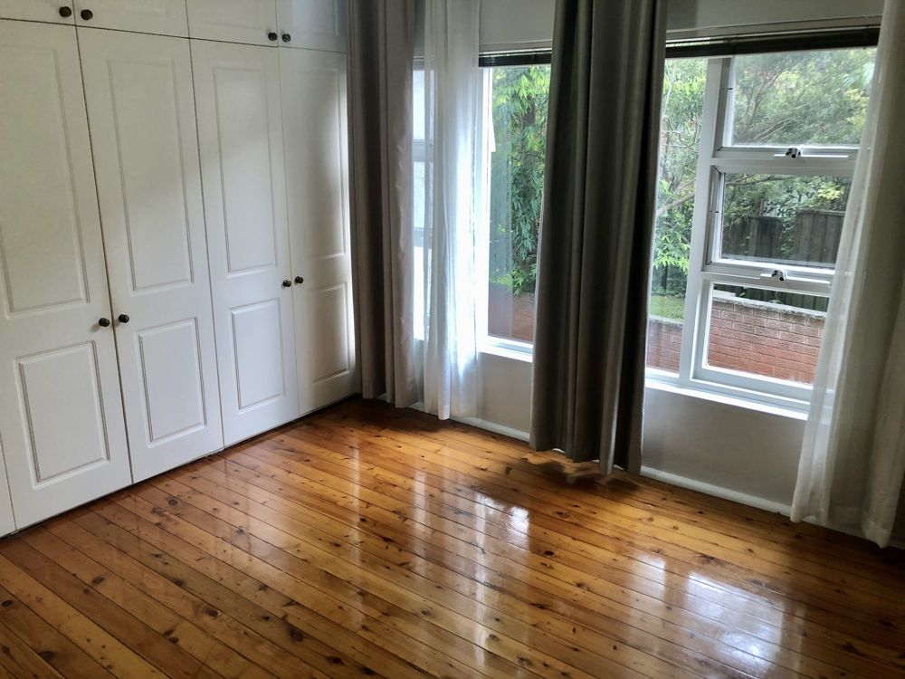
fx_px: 732
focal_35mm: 28
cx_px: 452
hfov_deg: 63.4
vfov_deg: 49.7
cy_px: 340
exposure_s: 1/25
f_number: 1.8
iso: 40
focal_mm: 3.99
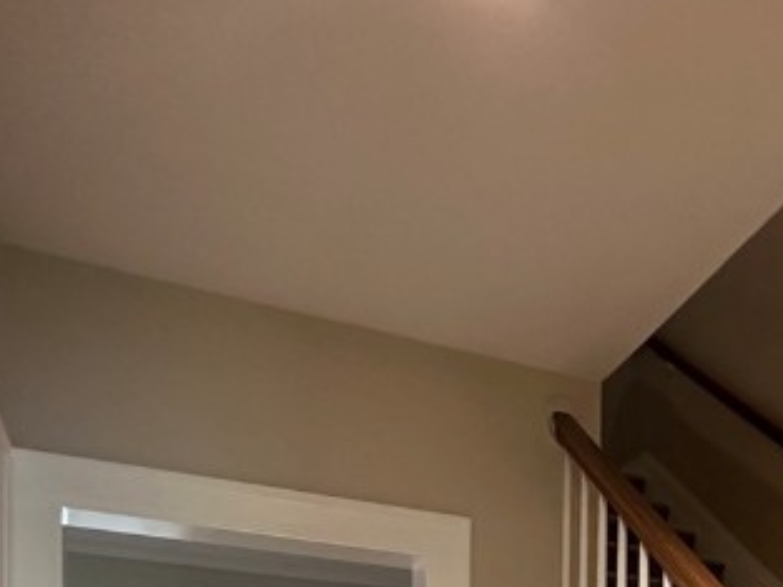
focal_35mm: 46
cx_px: 730
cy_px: 843
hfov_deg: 38.0
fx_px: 1041
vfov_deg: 25.2
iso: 400
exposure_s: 1/60
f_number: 2.2
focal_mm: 2.22
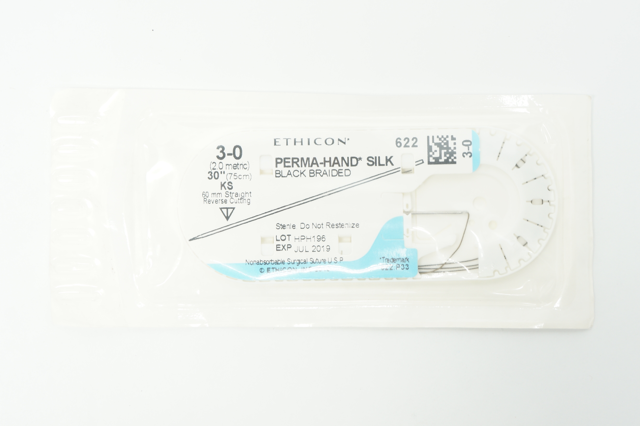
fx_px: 1039
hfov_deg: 34.2
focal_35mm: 58
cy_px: 213
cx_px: 320
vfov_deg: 23.1
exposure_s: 1/15
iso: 400
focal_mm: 39
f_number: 9
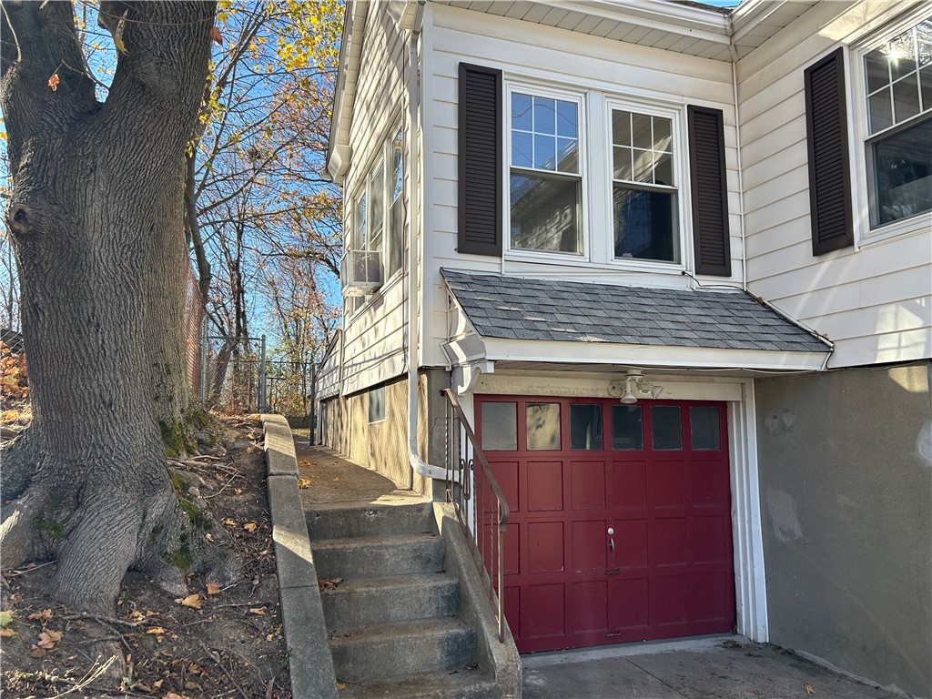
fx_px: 700
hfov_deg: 67.3
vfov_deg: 53.1
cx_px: 466
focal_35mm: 26
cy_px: 350
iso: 50
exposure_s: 1/965
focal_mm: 5.7
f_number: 1.5
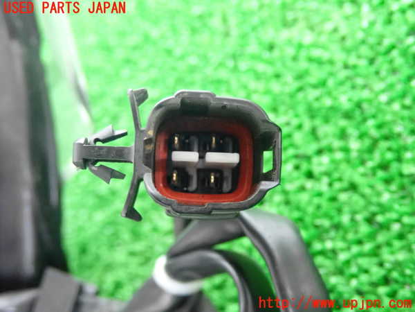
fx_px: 204
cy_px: 156
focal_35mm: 17
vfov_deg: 74.7
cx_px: 208
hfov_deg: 91.0
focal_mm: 3.11
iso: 2000
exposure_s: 1/40
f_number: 3.5
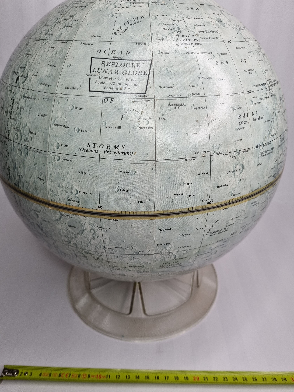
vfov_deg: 67.3
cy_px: 196
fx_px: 294
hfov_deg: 53.1
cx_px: 147
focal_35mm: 26
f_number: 1.8
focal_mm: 5.4
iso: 50
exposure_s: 1/259
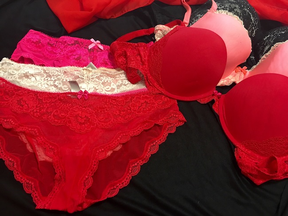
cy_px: 108
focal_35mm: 29
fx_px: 241
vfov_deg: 48.3
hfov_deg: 61.6
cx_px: 144
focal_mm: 4.15
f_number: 2.2
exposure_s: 1/15
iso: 80
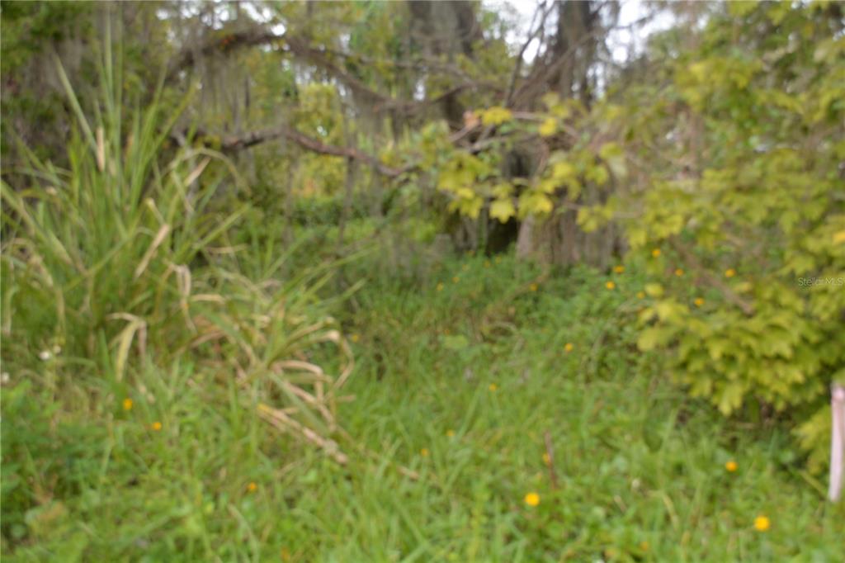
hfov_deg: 45.0
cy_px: 282
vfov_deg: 30.8
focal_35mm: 44
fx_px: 1021
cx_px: 422
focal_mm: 29
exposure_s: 1/125
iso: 360
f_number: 5.6
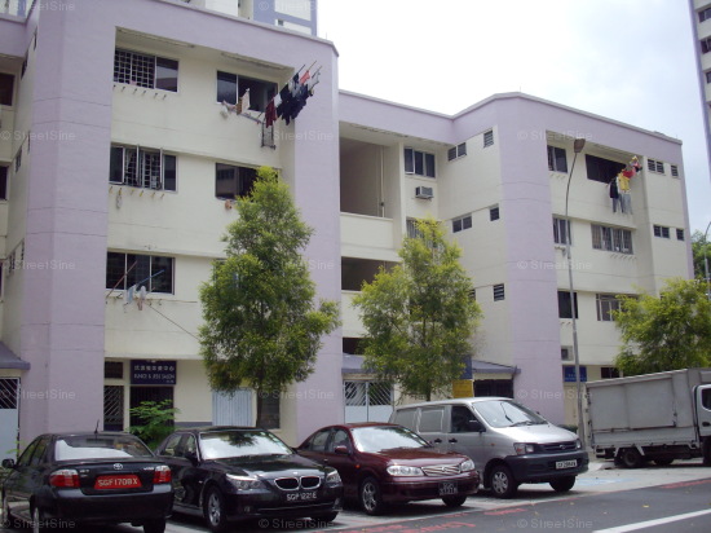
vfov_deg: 38.6
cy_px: 266
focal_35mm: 37
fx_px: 760
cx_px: 356
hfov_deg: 50.2
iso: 80
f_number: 5.6
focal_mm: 6.2
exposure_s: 1/250
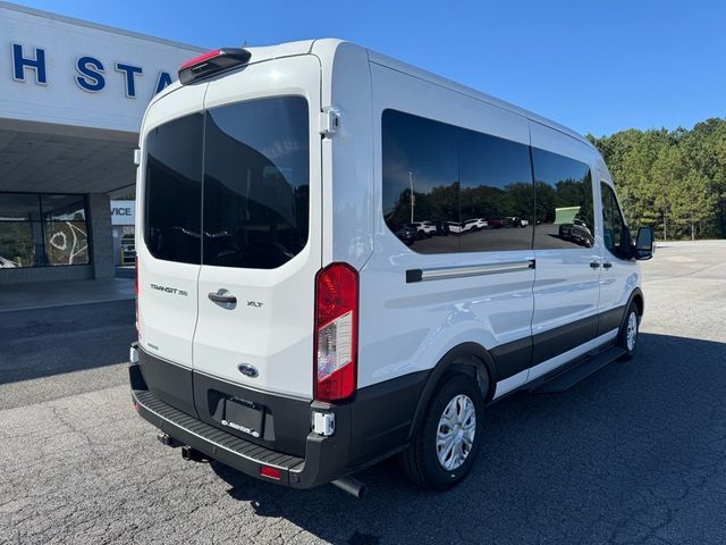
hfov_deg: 71.6
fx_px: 503
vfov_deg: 56.8
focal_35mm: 24
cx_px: 363
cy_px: 272
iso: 80
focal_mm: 6.76
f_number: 1.78
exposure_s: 1/3802
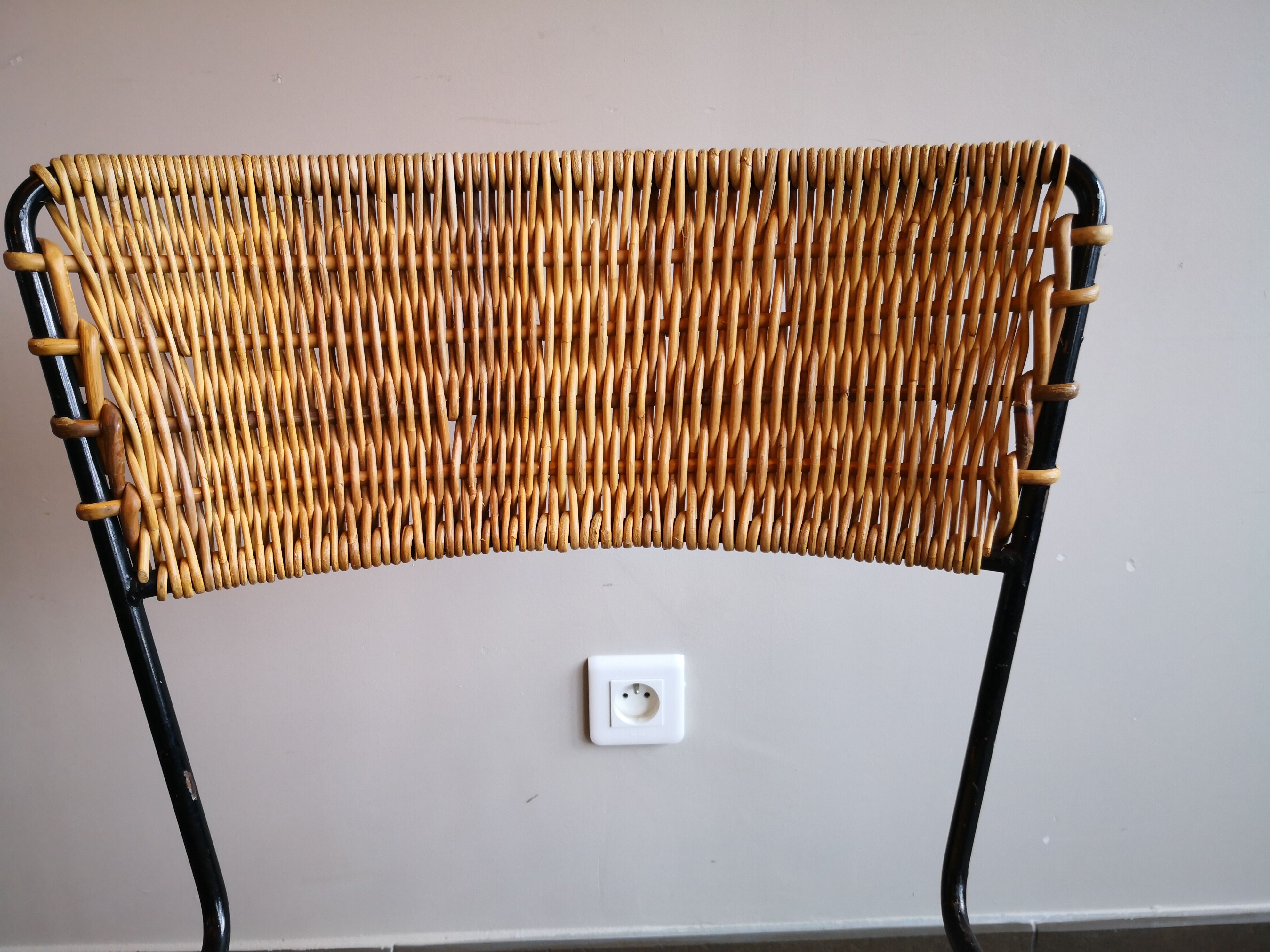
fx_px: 991
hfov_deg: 65.3
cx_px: 635
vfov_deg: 51.4
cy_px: 476
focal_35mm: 27
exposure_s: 1/50
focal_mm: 3.95
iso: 125
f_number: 1.6
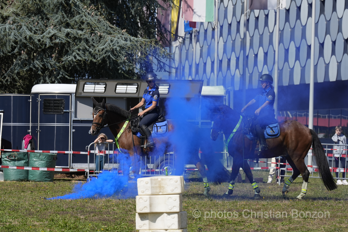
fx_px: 1933
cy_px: 116
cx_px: 174
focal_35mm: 200
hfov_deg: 10.3
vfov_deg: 6.9
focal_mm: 200
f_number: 9
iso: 400
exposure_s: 1/1000
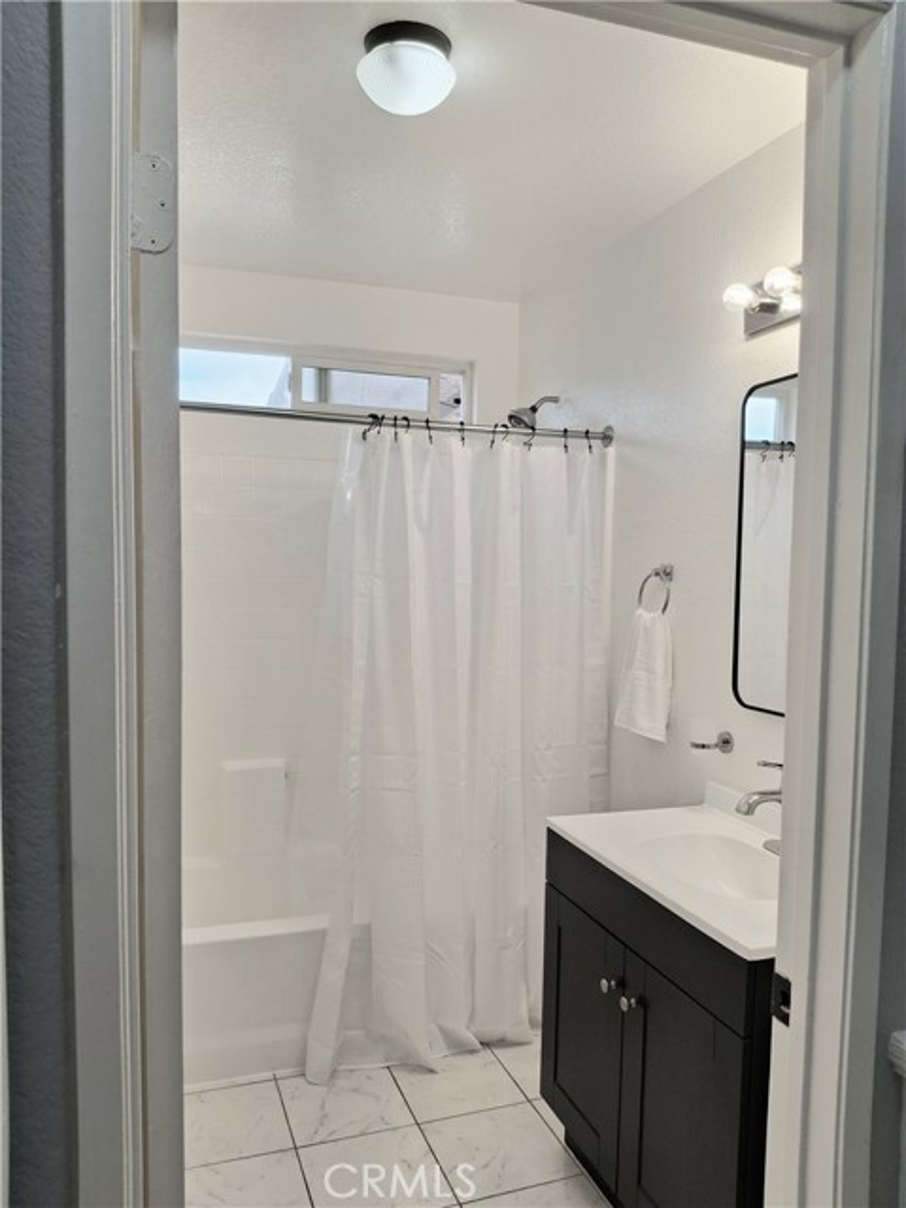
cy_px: 604
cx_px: 453
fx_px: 872
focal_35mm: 25
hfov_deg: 54.9
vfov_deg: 69.4
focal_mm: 4.69
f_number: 1.8
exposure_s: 1/179
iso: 32
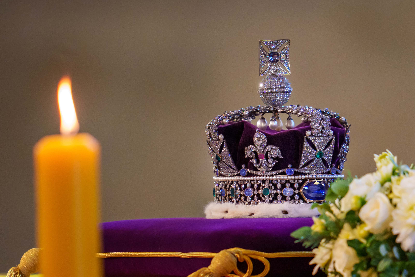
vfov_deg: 1.3
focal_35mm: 1049
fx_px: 12091
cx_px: 328
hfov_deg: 2.0
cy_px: 213
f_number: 2.8
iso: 2500
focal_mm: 400
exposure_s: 1/200
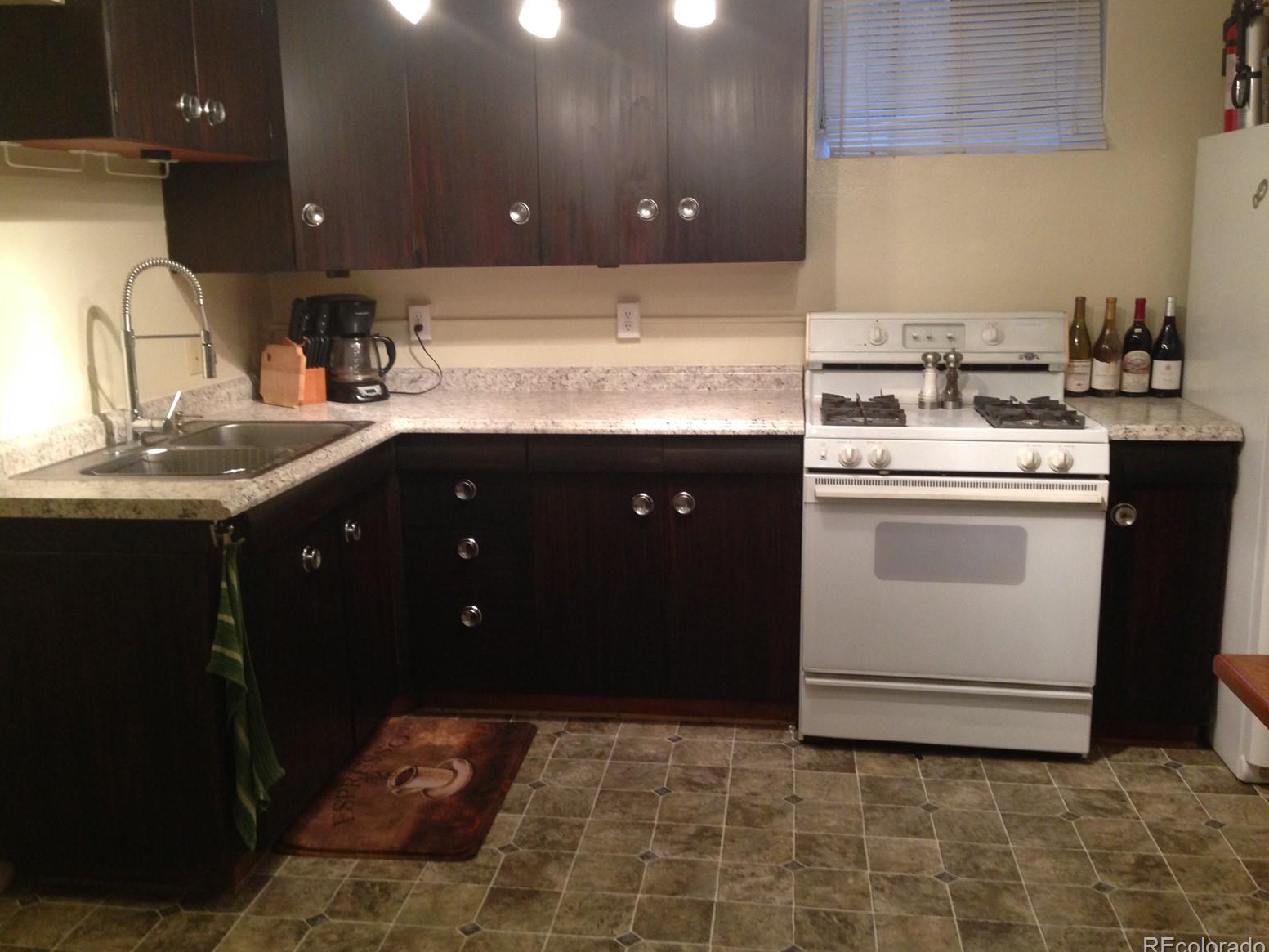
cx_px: 622
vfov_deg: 41.8
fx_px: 1247
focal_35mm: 34
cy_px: 473
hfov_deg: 54.0
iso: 160
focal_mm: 4.12
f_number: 2.4
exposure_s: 1/20
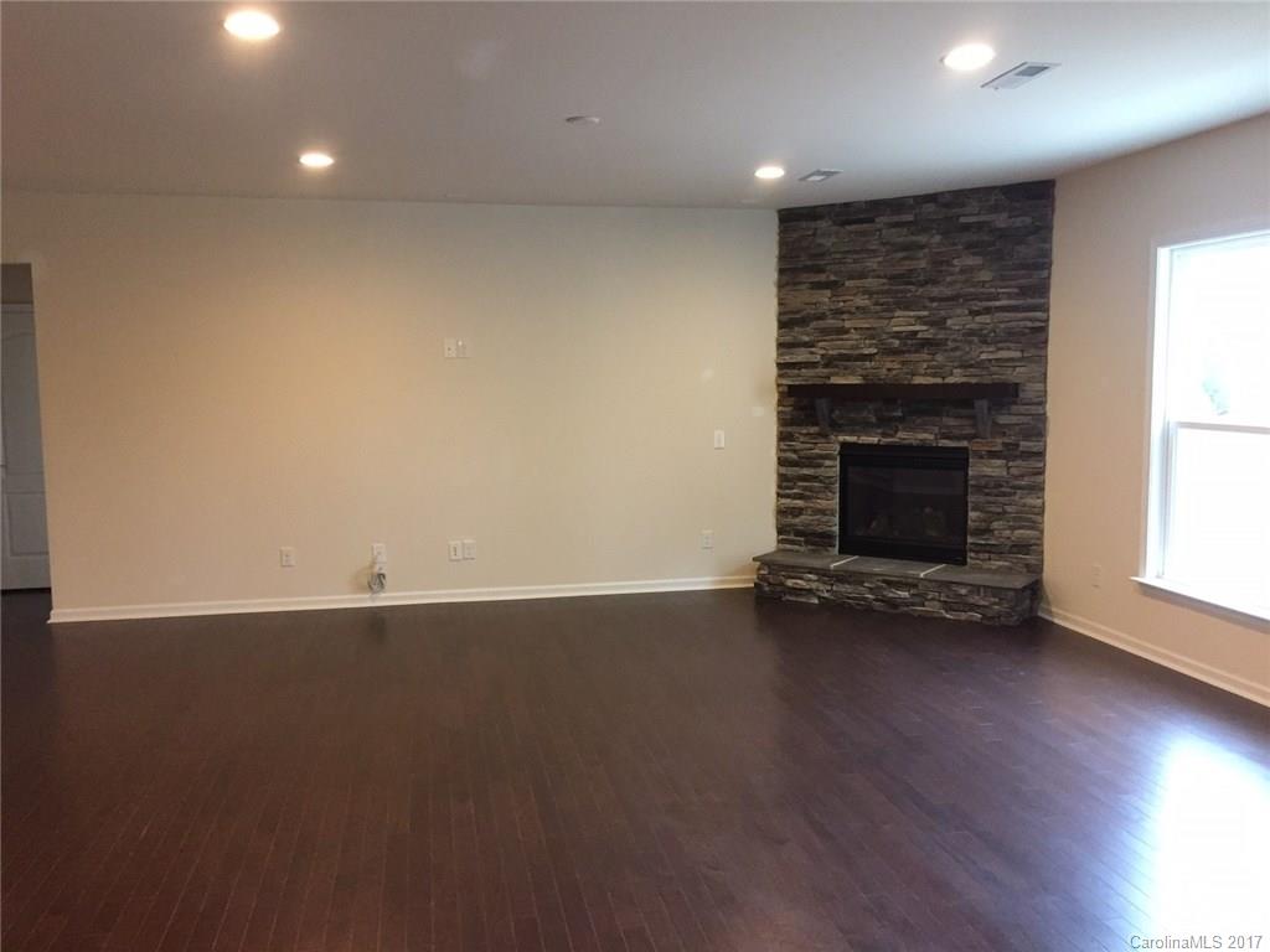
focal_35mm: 29
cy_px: 476
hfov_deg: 61.7
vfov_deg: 48.2
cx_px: 635
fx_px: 1064
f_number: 2.2
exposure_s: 1/30
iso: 250
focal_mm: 4.15
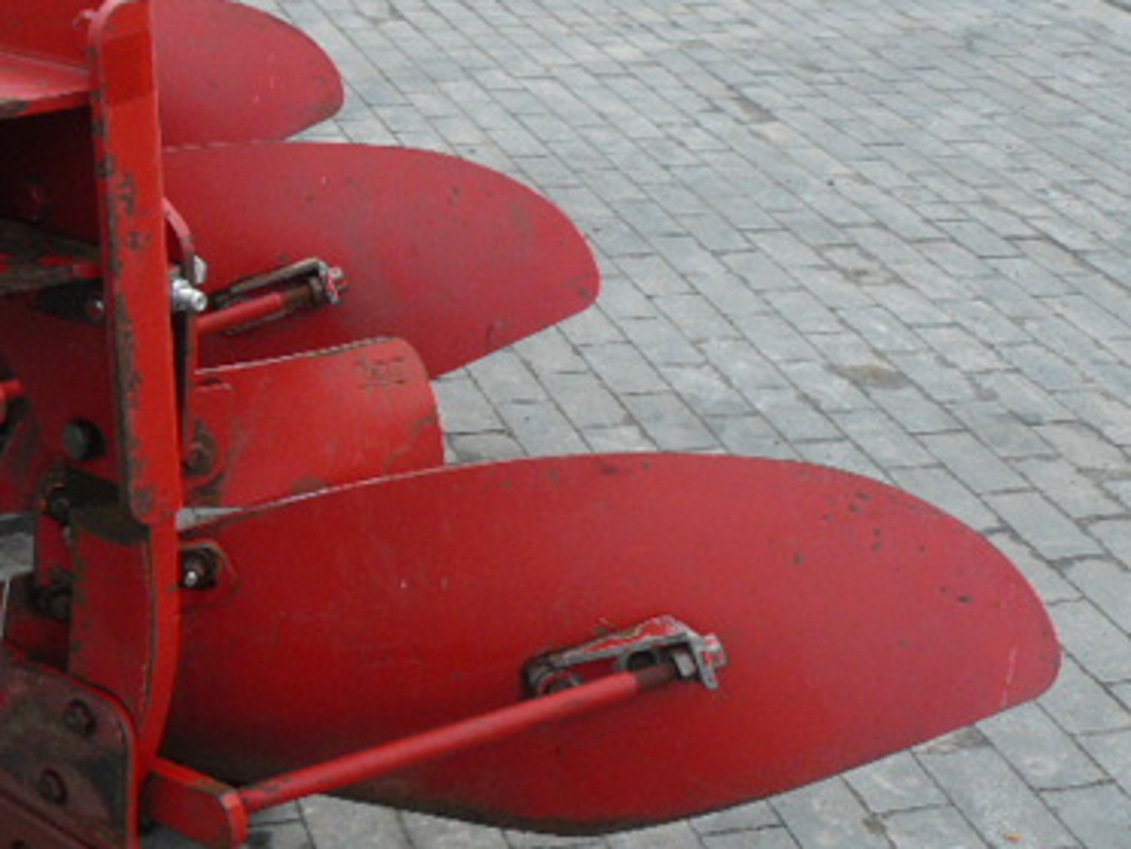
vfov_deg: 23.6
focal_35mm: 62
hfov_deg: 30.8
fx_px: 2026
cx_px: 316
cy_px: 393
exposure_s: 1/125
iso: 100
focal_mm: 6
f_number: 3.2
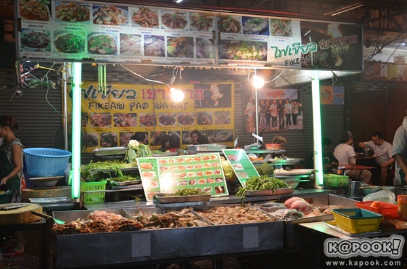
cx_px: 204
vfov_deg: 34.0
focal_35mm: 39
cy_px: 134
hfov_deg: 49.7
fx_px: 440
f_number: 5
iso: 640
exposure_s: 1/30
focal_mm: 26
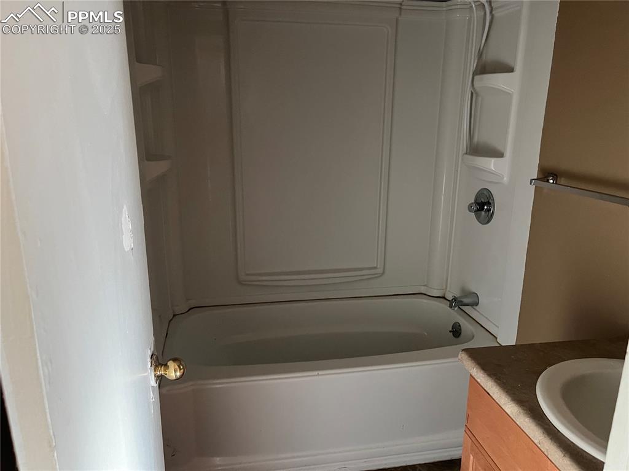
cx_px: 314
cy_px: 236
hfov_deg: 67.3
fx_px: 472
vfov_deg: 53.0
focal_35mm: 26
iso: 400
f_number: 1.6
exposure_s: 1/60
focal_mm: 5.1
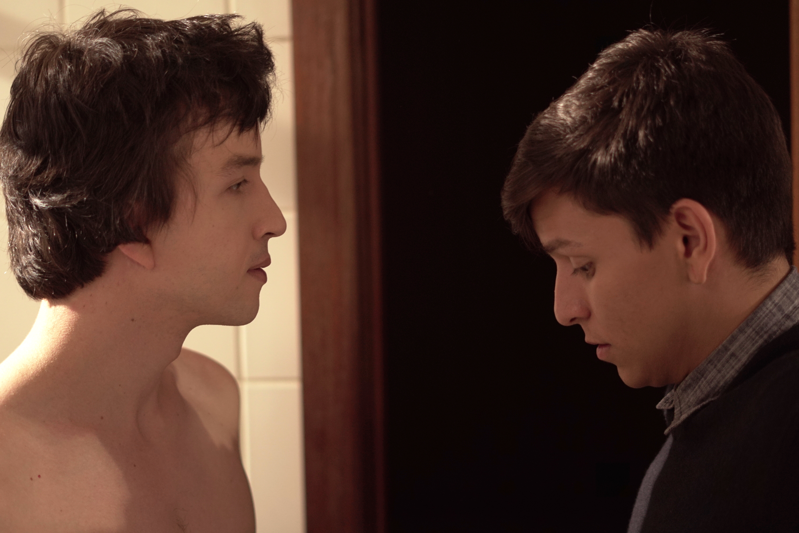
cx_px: 400
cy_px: 266
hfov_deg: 27.0
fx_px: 1664
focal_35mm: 75
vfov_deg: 18.2
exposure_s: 1/160
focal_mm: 50
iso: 4000
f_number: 2
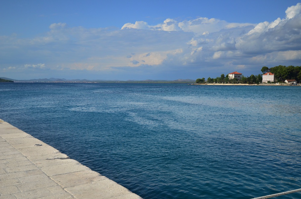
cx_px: 150
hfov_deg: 53.2
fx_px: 300
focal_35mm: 36
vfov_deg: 36.7
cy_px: 100
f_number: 4
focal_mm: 24
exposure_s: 1/6400
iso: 640
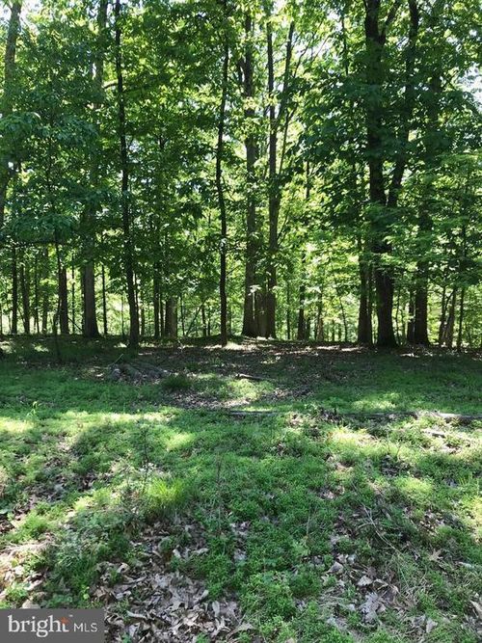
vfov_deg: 63.5
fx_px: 520
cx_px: 241
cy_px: 322
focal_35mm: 28
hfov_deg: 49.7
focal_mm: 3.99
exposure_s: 1/148
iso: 20
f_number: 1.8
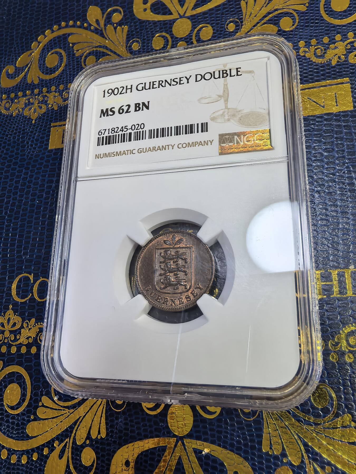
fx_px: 329
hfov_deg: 56.8
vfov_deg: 71.6
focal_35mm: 24
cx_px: 178
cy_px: 237
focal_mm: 1.68
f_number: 2.2
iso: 100
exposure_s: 1/50
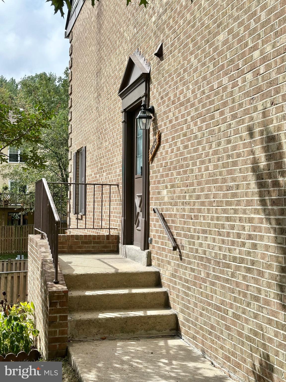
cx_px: 143
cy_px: 191
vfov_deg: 39.7
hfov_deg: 30.3
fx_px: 529
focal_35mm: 48
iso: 64
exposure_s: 1/3876
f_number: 1.78
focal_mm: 6.86
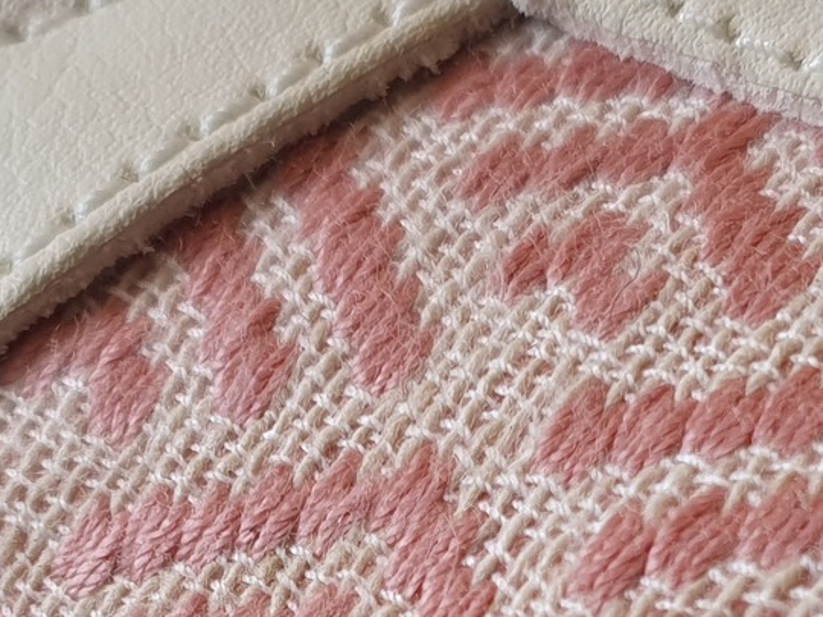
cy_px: 751
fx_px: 2306
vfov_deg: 14.7
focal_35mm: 97
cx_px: 410
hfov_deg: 20.2
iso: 50
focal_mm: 4.32
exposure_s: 1/136
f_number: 2.4
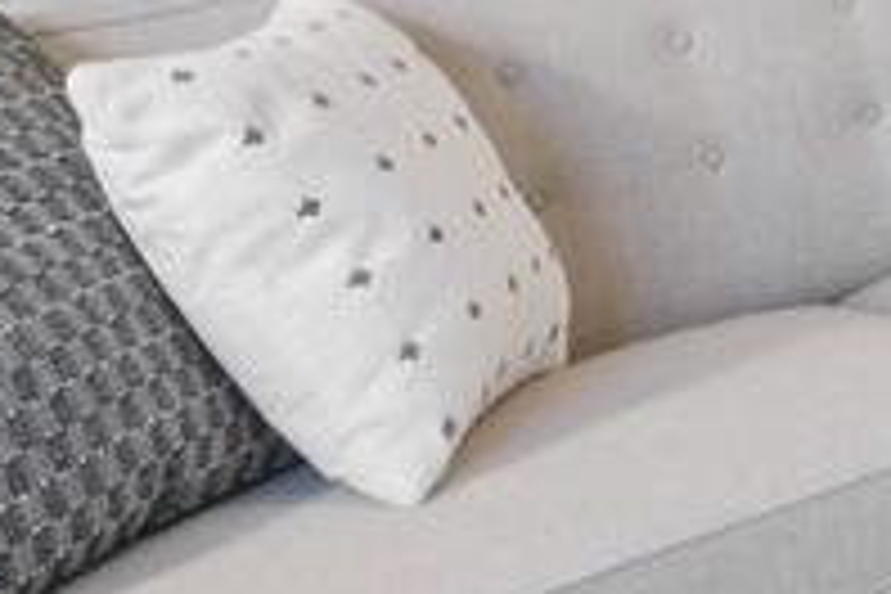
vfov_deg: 11.8
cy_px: -652
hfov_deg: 12.1
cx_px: 2524
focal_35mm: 102
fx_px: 2524
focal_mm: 14
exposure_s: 1/13
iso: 400
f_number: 8
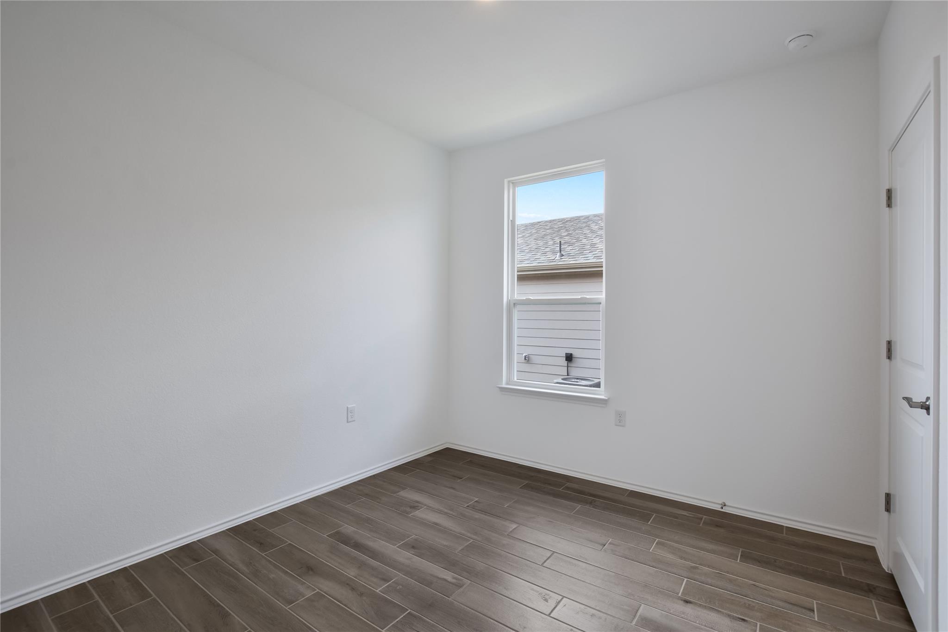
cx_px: 474
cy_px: 316
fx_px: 434
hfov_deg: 95.0
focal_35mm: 16
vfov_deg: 72.0
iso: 200
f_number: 8
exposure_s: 1/15
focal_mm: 11
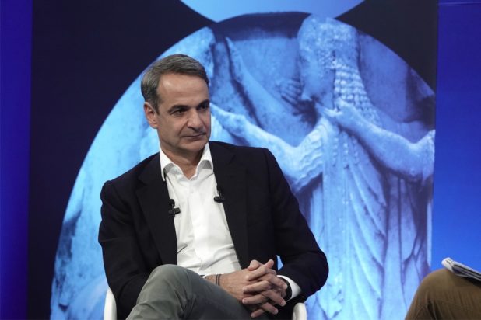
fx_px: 3701
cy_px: 160
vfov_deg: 5.0
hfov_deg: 7.4
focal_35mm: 277
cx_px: 240
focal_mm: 101.58
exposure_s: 1/250
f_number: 4
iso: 1600
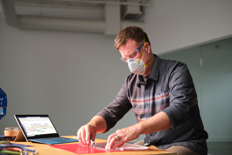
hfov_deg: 37.5
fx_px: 342
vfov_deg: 25.5
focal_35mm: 53
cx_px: 116
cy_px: 78
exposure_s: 1/250
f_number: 2
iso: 1600
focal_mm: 35
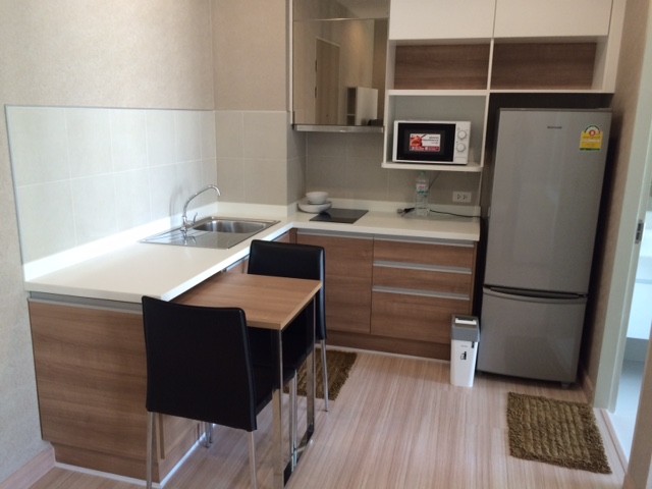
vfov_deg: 48.2
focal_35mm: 29
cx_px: 326
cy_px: 244
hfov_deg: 61.7
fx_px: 546
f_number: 2.2
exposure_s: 1/33
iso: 50
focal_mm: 4.15
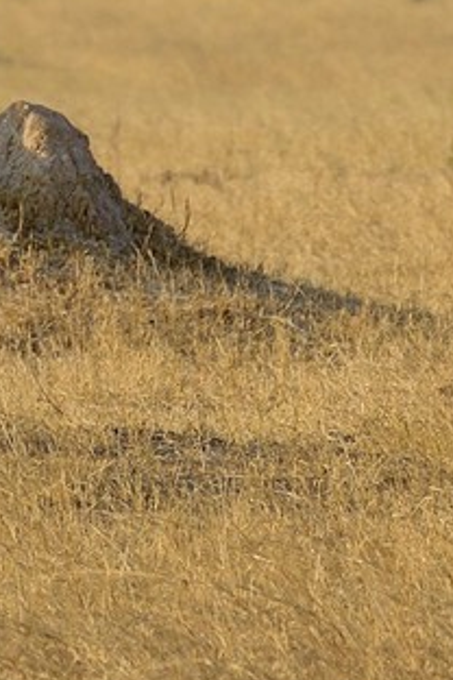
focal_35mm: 1435
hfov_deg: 1.0
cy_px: -896
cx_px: 523
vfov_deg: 1.4
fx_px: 27084
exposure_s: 1/500
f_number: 9
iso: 400
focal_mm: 280
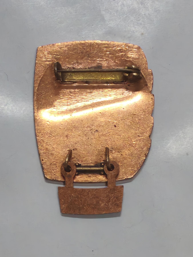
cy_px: 128
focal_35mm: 142
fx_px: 1056
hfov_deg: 10.4
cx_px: 96
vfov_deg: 13.9
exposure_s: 1/50
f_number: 1.95
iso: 500
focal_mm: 5.52
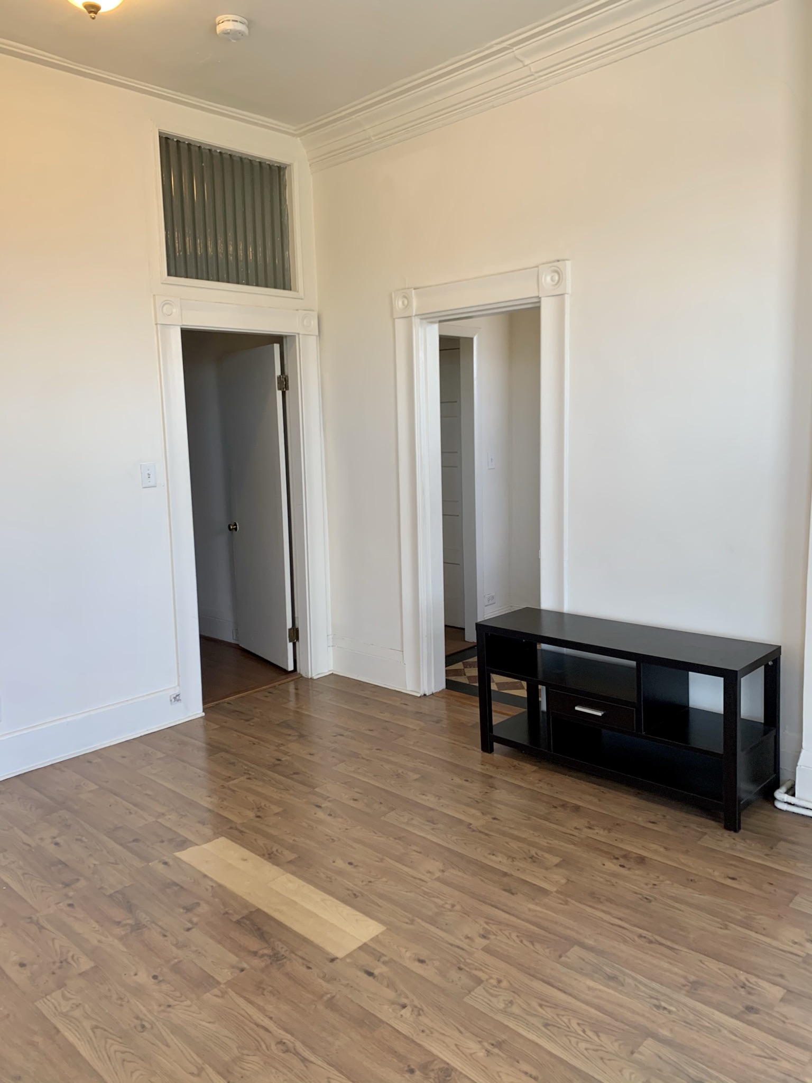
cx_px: 406
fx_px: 813
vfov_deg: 67.3
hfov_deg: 53.1
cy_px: 542
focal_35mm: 26
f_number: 1.8
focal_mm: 4.25
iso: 50
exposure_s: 1/60
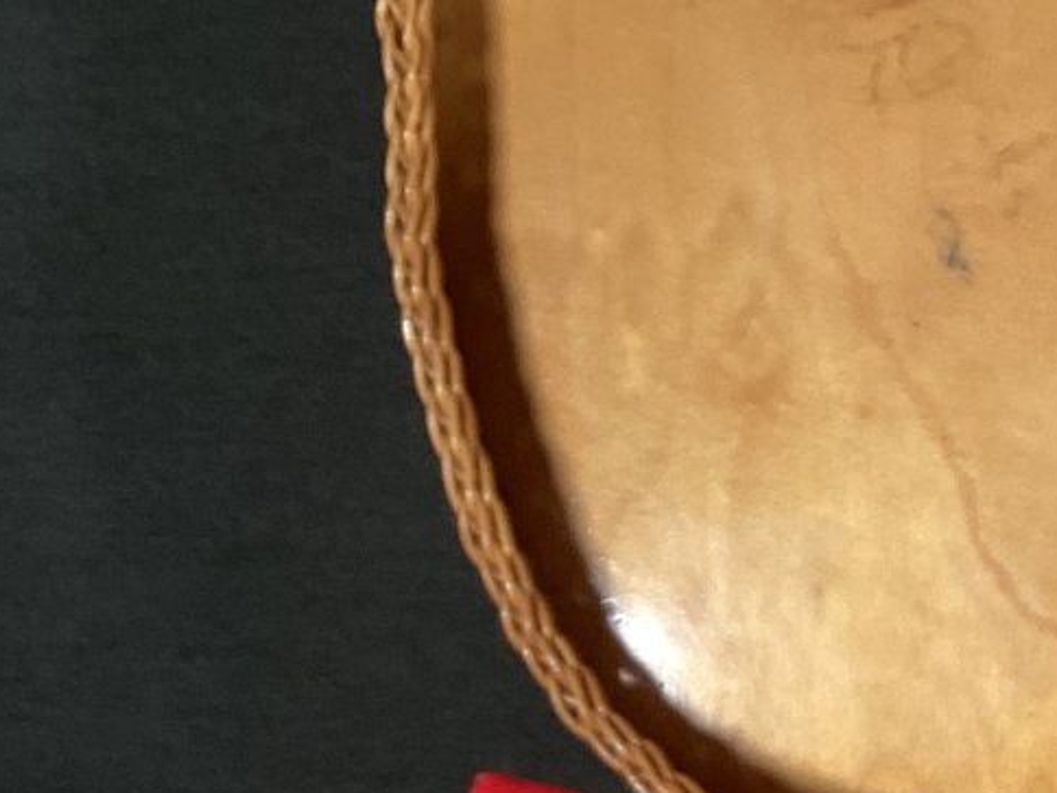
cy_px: 873
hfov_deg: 18.3
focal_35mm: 97
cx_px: 1517
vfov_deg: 14.9
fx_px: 2962
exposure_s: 1/60
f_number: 2.4
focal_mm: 3.3
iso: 50
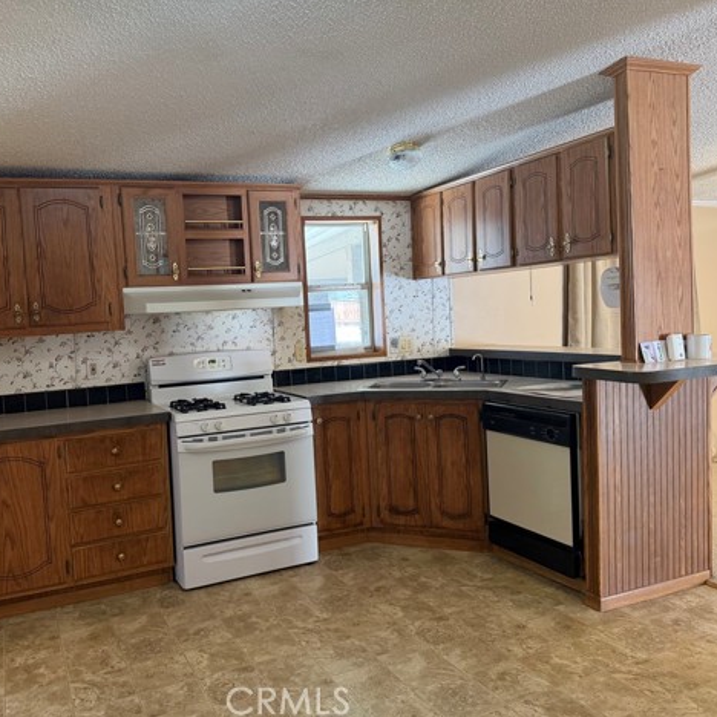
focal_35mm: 29
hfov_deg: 55.3
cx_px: 296
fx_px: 680
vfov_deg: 55.6
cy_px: 355
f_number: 1.78
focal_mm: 6.76
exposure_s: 1/60
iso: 200
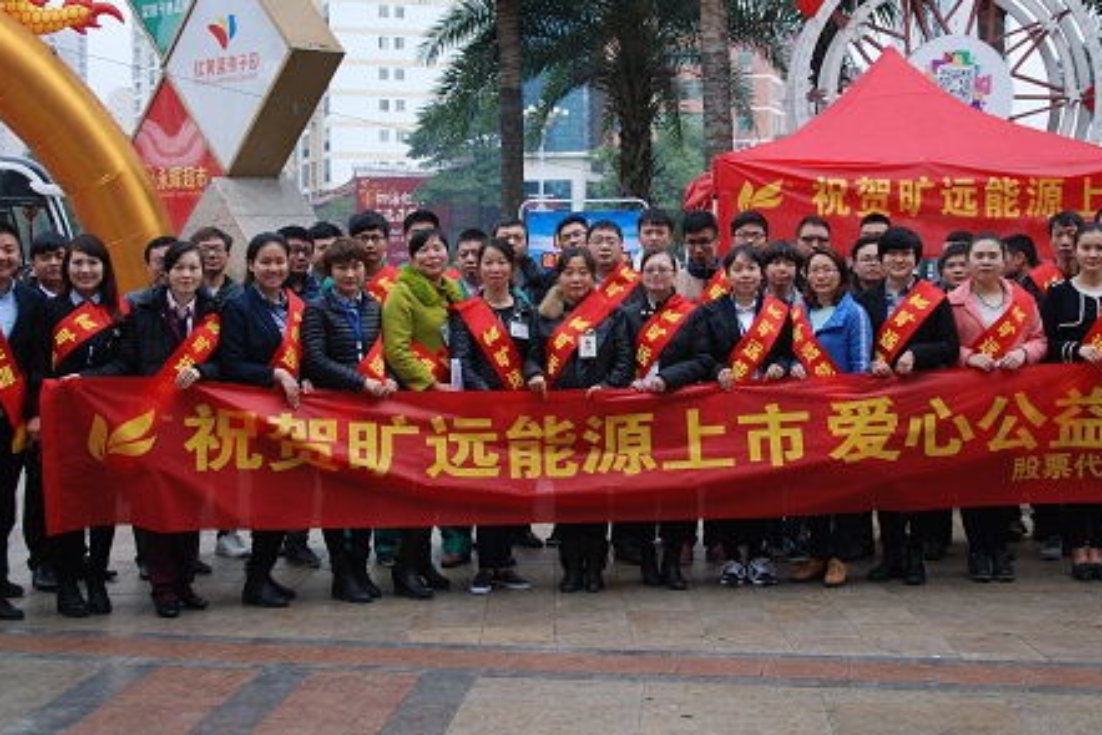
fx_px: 1623
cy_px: 295
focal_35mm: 53
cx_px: 611
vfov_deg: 25.5
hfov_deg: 37.5
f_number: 4
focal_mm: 26
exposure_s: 1/125
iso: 200
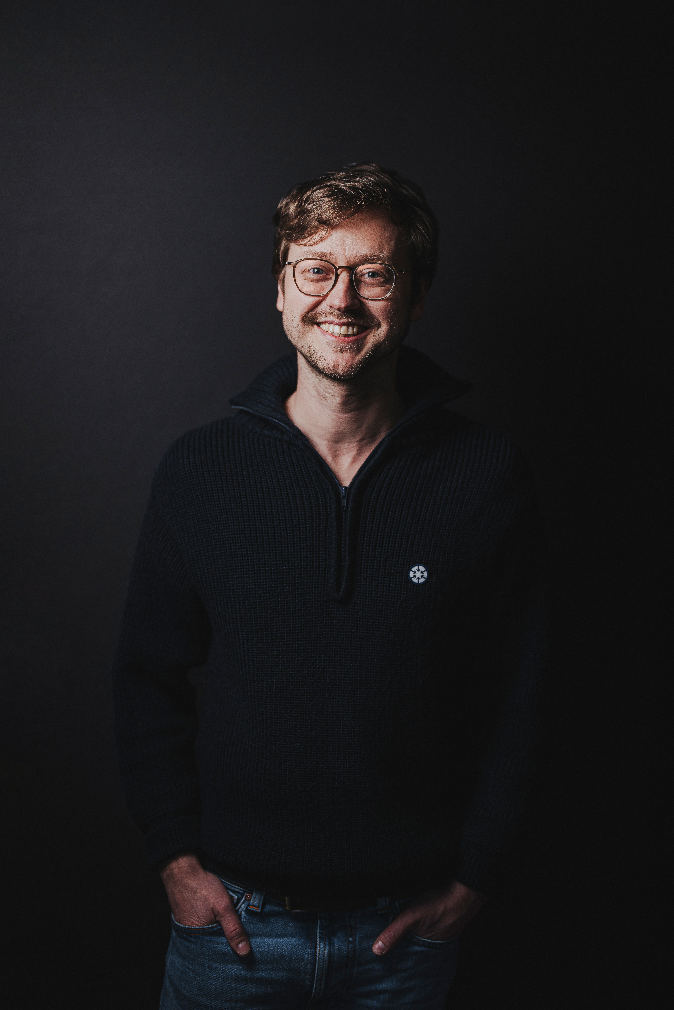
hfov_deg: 27.0
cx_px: 337
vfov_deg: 39.6
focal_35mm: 50
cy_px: 505
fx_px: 1404
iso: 80
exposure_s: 1/320
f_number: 1.4
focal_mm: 50
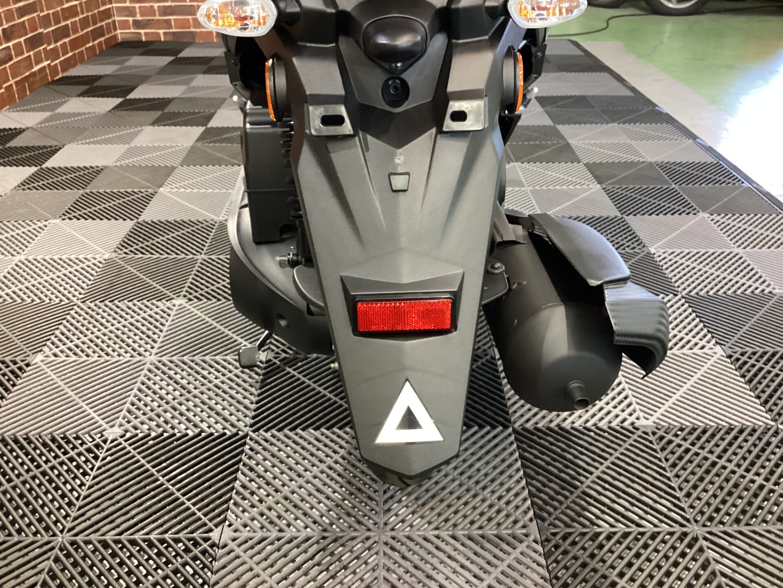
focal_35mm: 31
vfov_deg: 45.4
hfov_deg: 58.4
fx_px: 701
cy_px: 294
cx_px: 392
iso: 400
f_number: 2.4
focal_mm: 3.3
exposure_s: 1/40
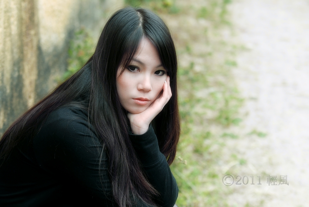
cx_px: 154
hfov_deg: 16.0
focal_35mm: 128
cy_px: 104
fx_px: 1096
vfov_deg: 10.8
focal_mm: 85
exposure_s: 1/40
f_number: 3.5
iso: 100
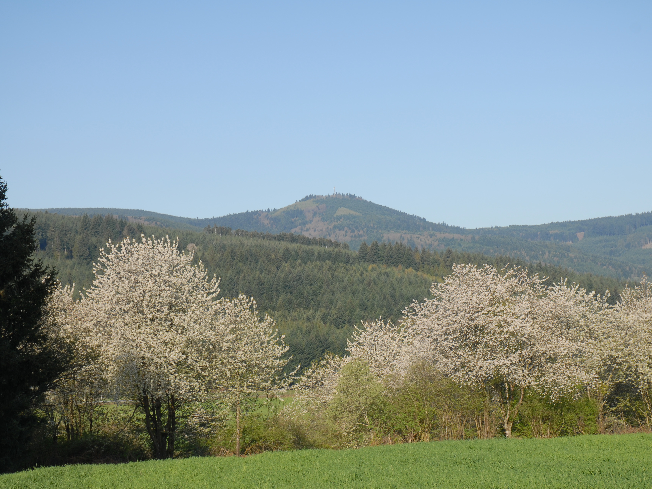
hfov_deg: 26.0
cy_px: 244
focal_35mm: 75
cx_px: 364
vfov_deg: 19.6
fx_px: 1413
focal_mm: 46
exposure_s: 1/200
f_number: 7.1
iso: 100
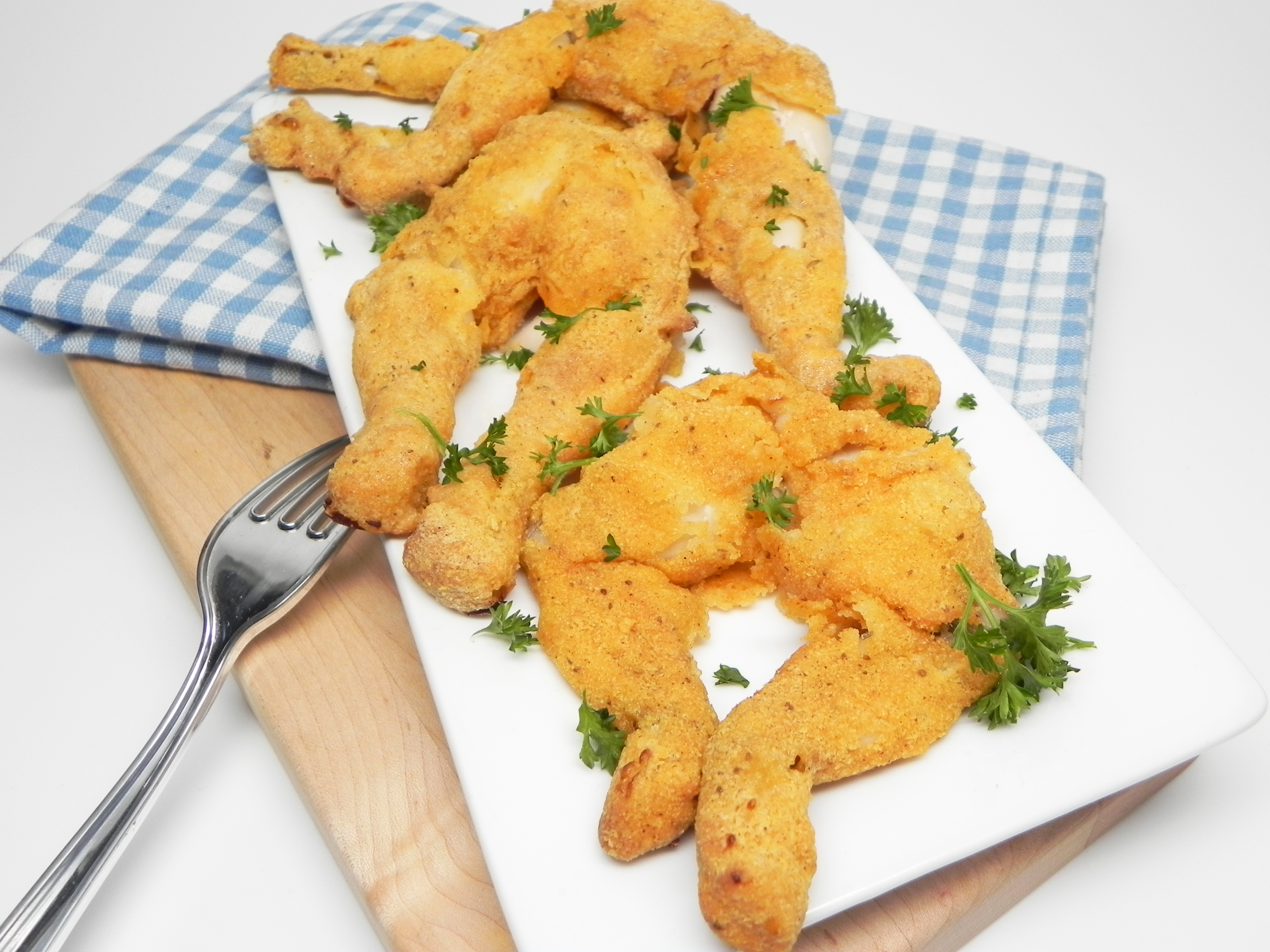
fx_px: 1211
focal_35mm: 33
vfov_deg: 42.9
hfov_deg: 55.4
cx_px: 635
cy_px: 476
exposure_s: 1/52
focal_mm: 5.9
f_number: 2.8
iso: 160
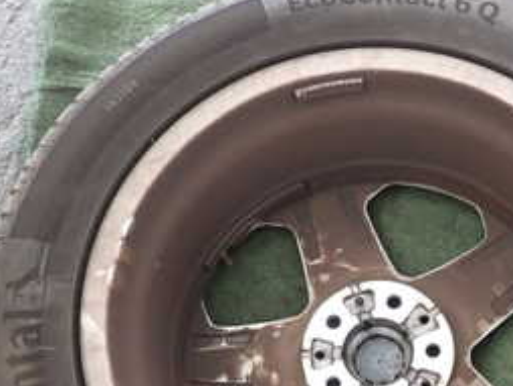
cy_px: 348
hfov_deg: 31.9
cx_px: 402
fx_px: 875
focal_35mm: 59
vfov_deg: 24.2
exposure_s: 1/30
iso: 320
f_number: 2
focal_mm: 4.5
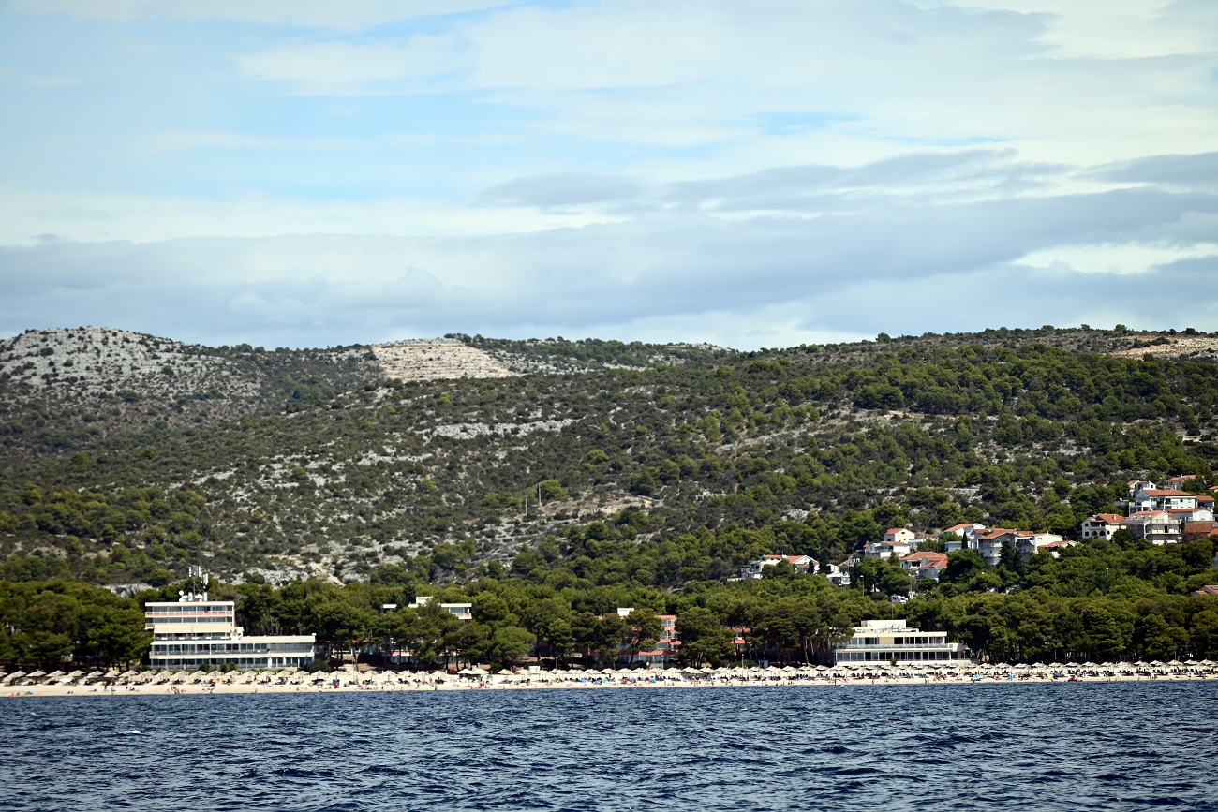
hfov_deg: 11.4
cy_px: 406
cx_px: 609
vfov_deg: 7.6
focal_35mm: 180
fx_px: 6090
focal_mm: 180
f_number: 5.6
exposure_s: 1/1000
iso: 110
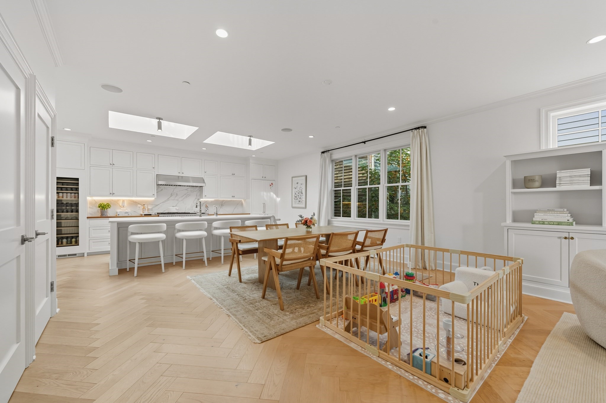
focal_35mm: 14
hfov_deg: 104.3
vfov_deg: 81.1
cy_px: 202
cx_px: 303
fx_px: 236
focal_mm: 14
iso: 100
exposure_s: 1/3
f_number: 8
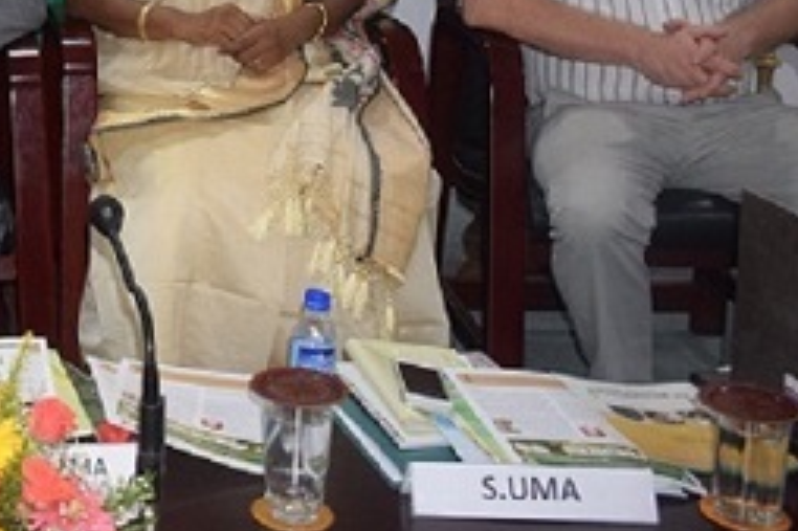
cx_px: -129
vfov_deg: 18.4
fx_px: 1573
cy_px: -72
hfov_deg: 25.8
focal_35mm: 71
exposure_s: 1/80
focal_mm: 20
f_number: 3.5
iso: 800
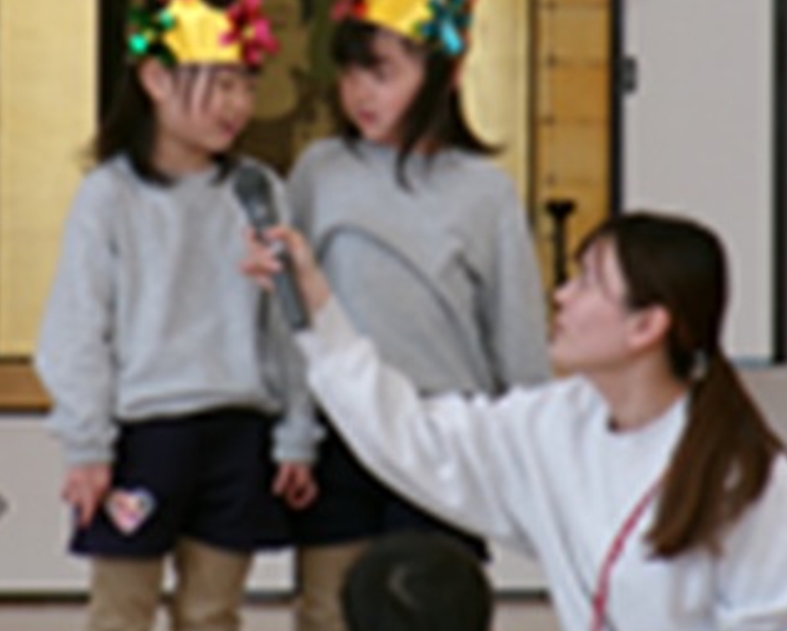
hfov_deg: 8.0
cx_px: 343
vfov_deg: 6.5
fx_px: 5594
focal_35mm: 240
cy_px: 214
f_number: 6.3
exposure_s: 1/60
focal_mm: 25.5
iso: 157
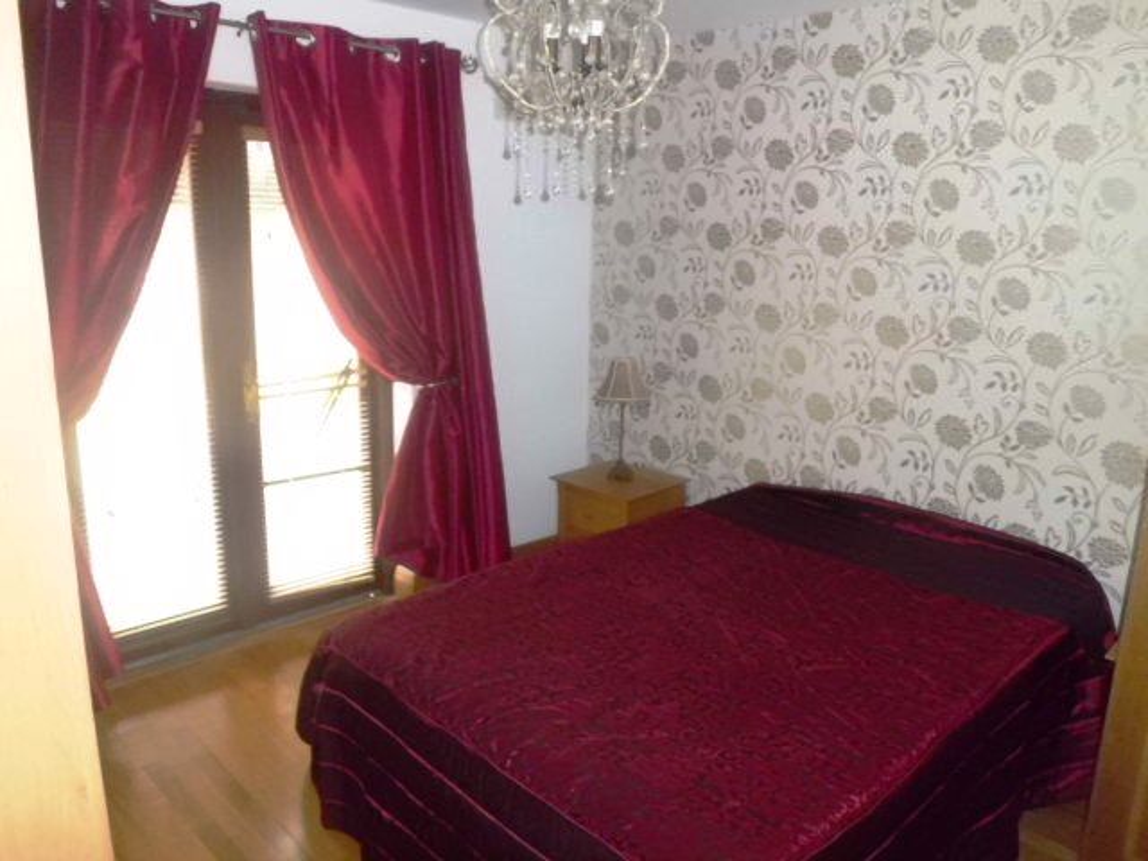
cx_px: 574
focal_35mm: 26
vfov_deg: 53.1
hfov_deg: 67.3
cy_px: 430
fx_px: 862
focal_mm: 4.7
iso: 400
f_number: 2.8
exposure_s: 1/60
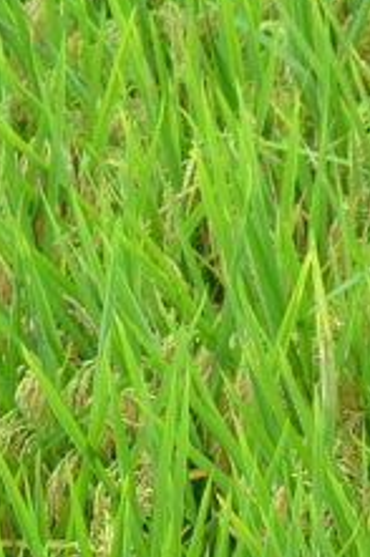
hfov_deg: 5.6
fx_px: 3757
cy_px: 702
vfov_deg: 8.4
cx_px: 624
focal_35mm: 243
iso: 100
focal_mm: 35
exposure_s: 1/125
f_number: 5.6
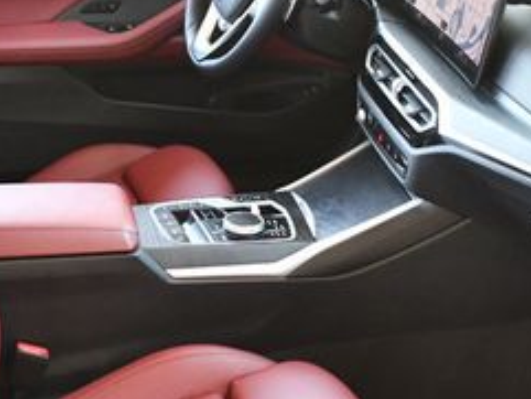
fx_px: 1412
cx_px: 192
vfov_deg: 16.0
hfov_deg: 21.2
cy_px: 273
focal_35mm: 92
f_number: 3.5
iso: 1000
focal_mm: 18
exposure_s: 1/125
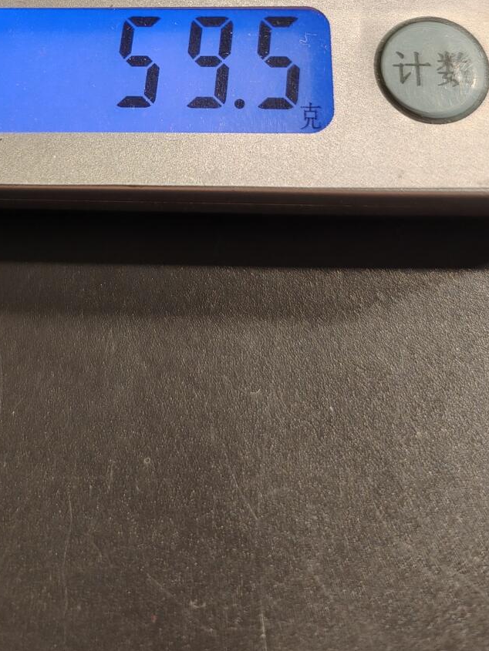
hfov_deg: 29.5
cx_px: 166
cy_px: 35
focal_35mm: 49
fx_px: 923
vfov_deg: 35.9
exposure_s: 1/200
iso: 250
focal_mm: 6.06
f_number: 1.6
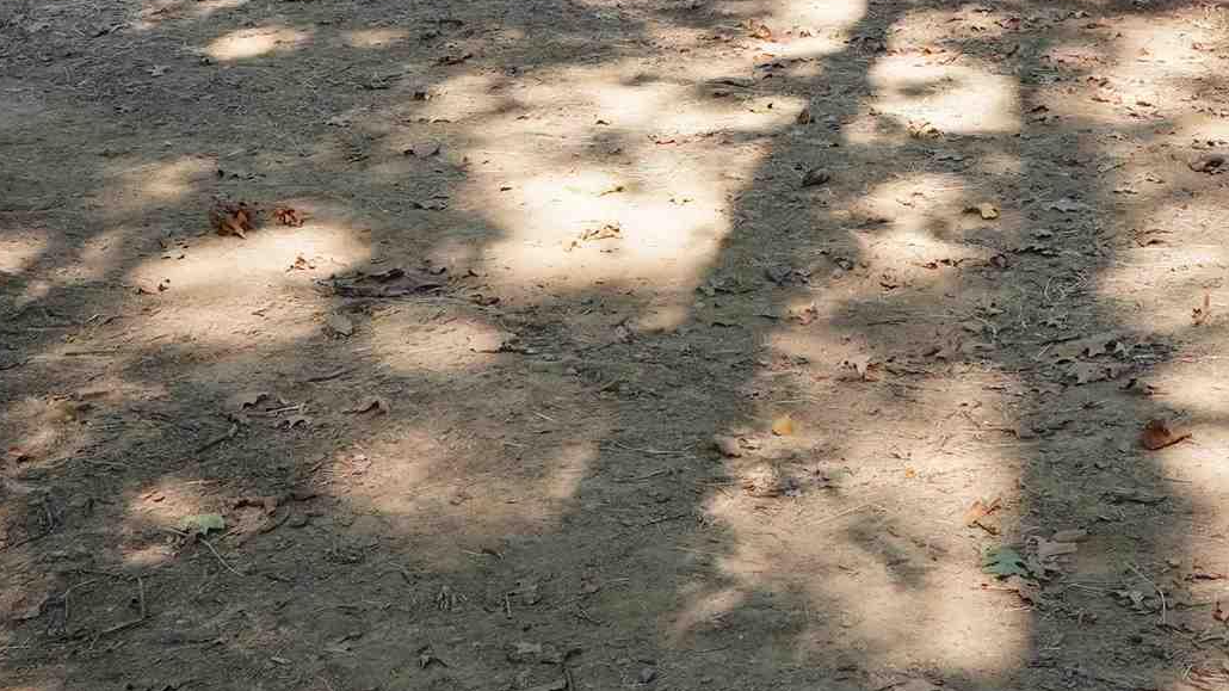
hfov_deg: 27.8
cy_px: -344
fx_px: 2444
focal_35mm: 75
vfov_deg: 14.9
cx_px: 944
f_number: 8
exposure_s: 1/200
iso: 400
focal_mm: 16
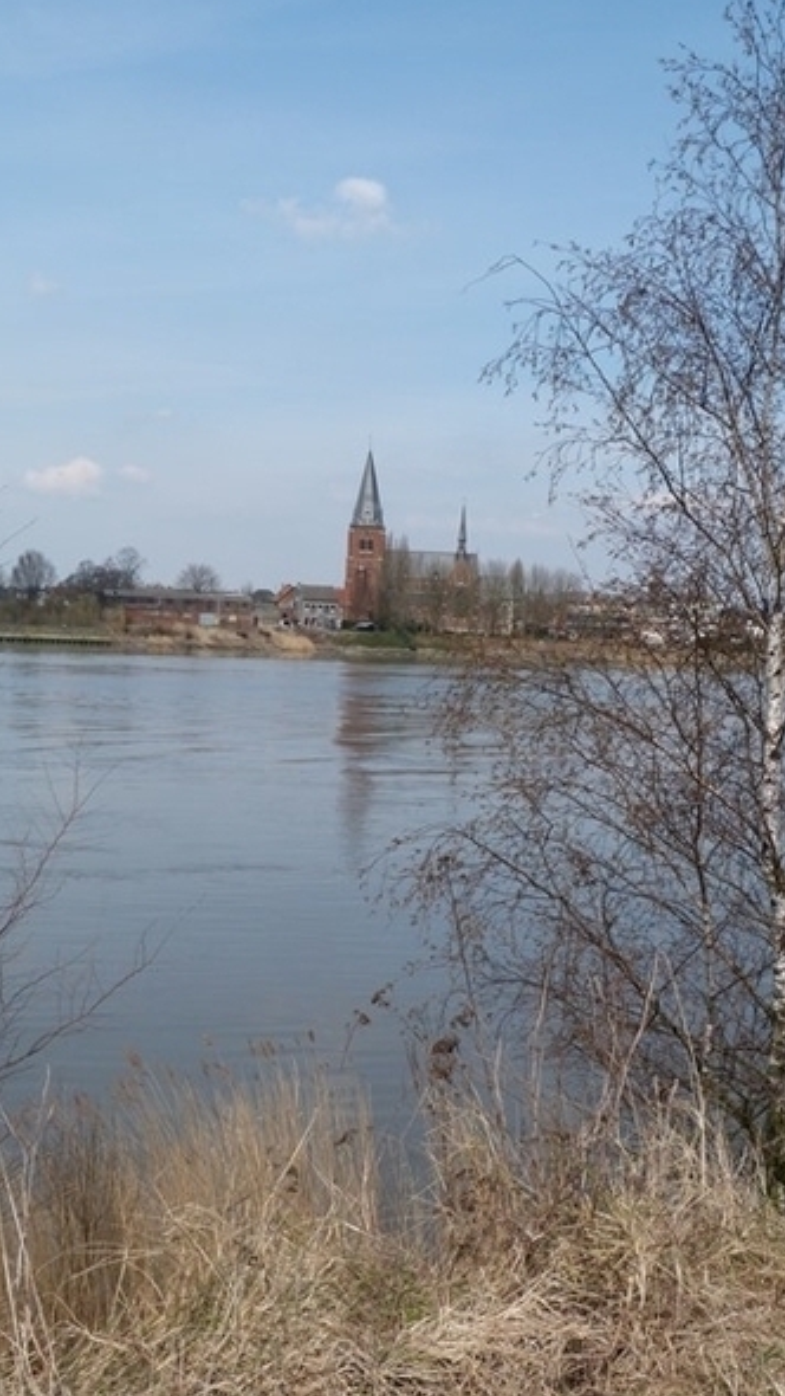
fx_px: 1517
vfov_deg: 49.4
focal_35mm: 41
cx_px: 513
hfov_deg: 28.9
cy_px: 696
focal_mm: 6.7
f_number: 5.6
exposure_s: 1/400
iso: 80
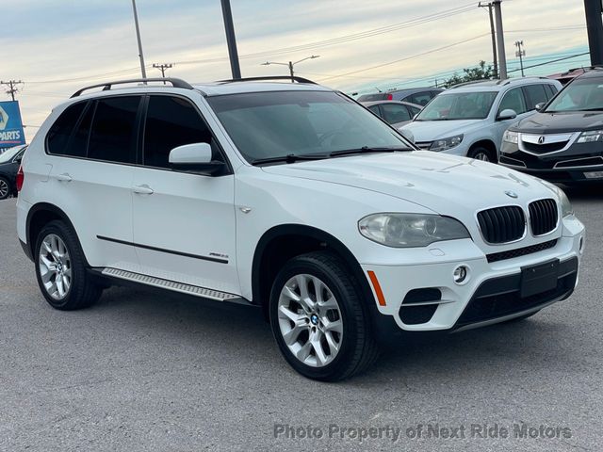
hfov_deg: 36.8
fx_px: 906
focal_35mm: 52
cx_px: 302
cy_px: 226
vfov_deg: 28.0
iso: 25
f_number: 2
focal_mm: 6
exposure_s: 1/292
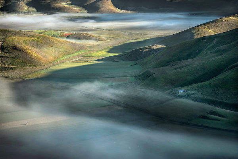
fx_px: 528
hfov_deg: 25.4
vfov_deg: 17.0
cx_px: 119
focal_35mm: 80
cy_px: 80
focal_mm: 80
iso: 200
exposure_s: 1/90
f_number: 11
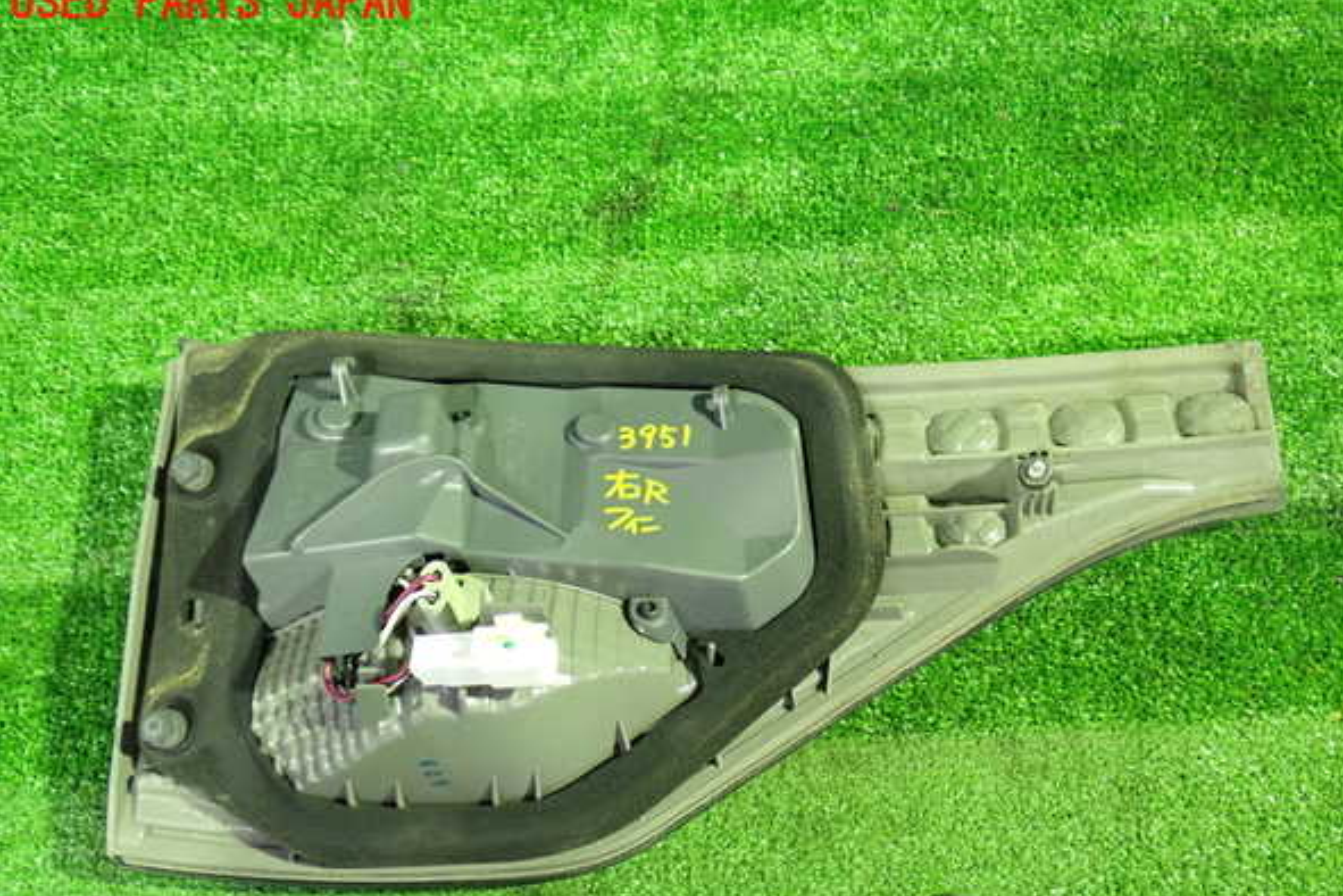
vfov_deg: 35.0
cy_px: 487
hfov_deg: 50.7
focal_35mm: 38
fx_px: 1418
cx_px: 679
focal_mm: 6.37
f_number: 2.5
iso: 800
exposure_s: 1/15
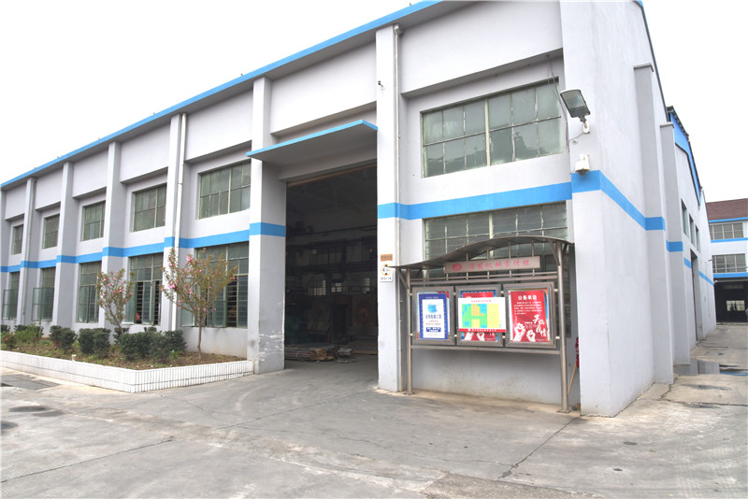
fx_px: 499
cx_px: 374
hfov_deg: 73.7
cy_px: 250
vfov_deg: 53.2
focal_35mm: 24
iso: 800
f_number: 18
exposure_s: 1/200
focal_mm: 24
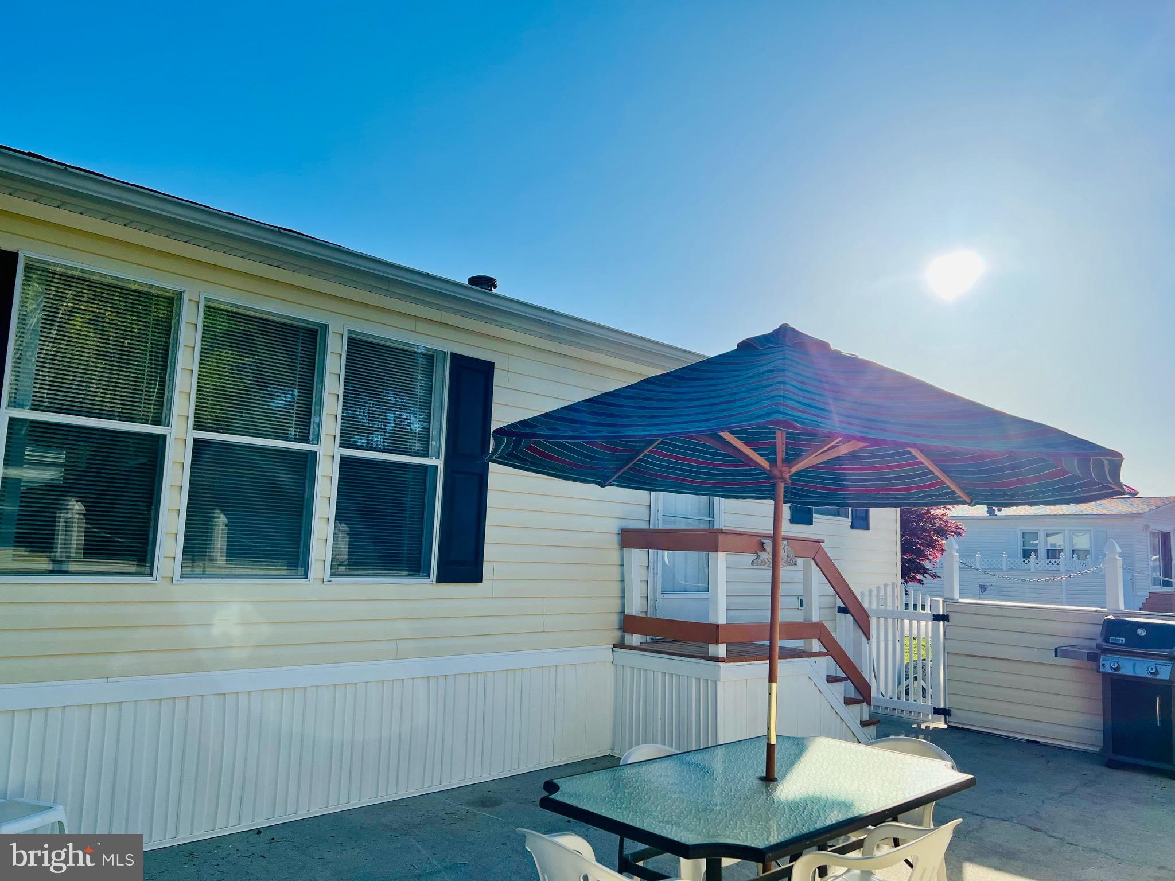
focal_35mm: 26
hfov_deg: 67.3
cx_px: 588
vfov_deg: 53.1
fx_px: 883
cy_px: 440
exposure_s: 1/7463
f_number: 1.5
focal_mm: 5.7
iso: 50
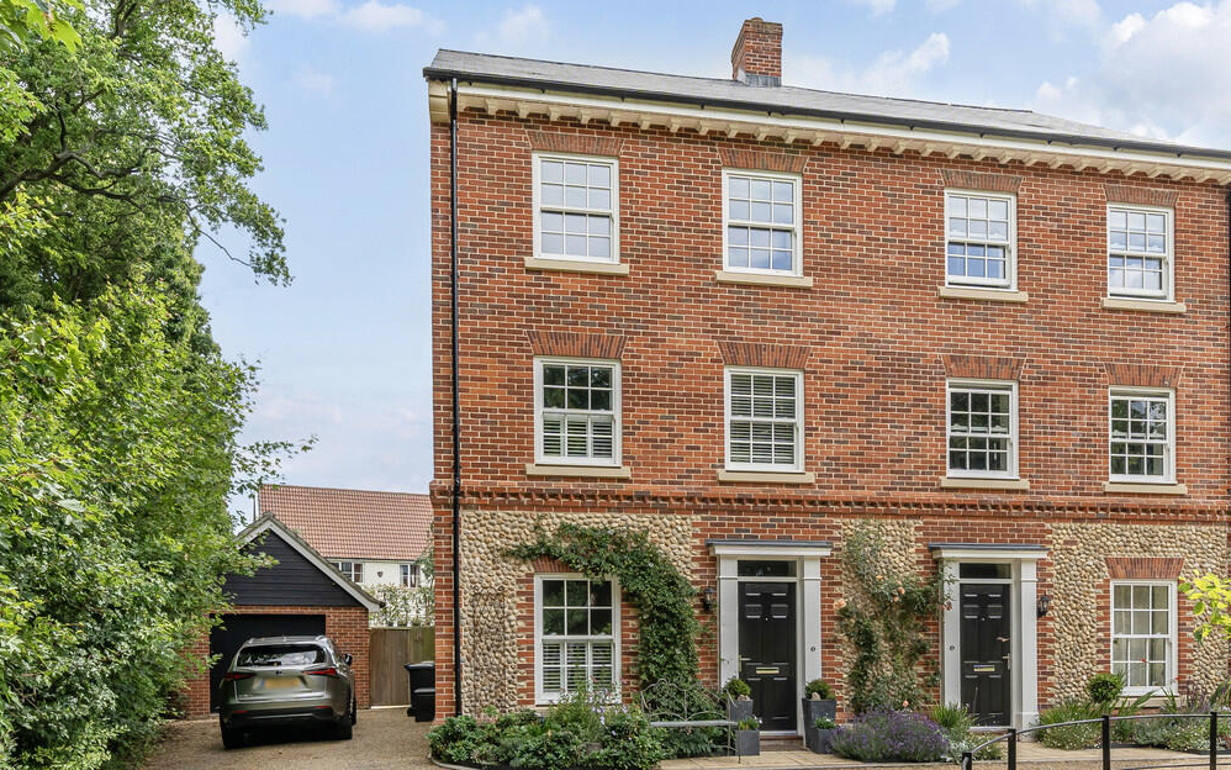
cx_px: 628
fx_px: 772
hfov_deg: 77.1
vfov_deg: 53.0
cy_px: 372
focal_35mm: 23
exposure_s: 1/500
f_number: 8
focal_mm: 15
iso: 400
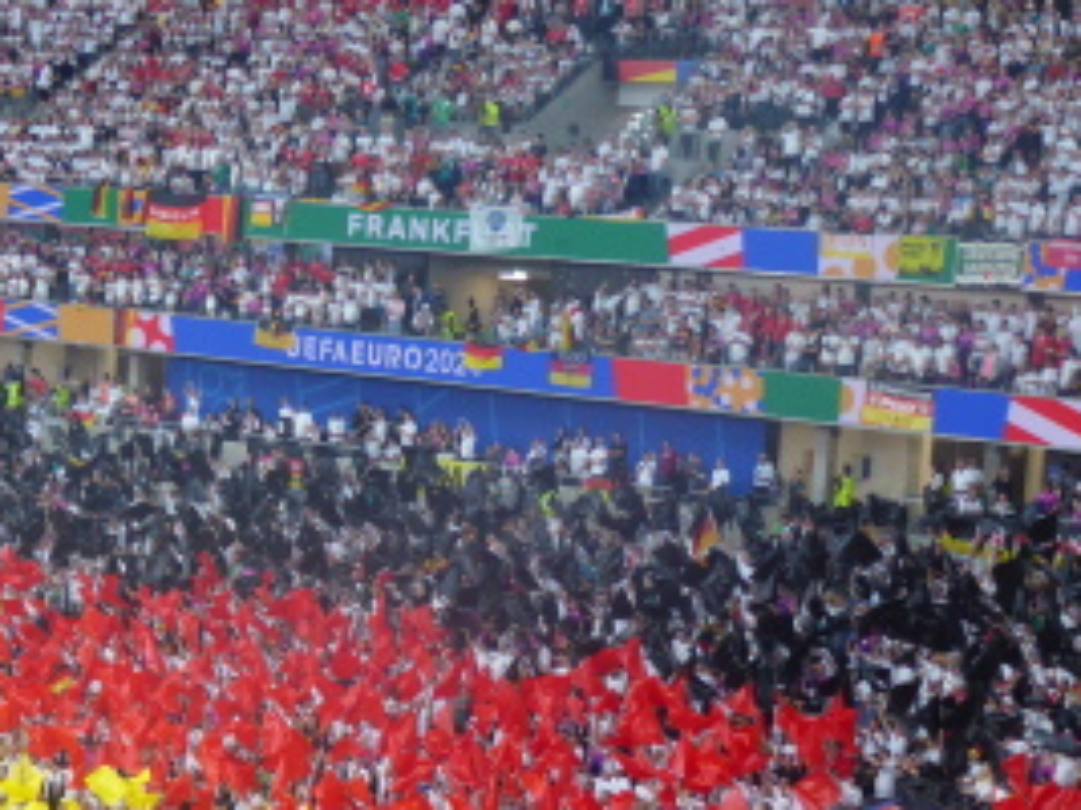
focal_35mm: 103
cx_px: 186
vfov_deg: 14.3
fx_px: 3215
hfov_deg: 18.9
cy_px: 632
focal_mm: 10.9
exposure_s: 1/50
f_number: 4.3
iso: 400
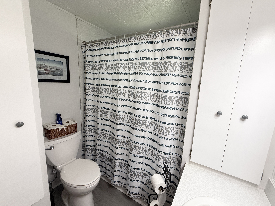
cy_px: 103
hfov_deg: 98.1
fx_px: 119
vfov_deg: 81.7
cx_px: 144
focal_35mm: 15
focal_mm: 2.22
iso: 160
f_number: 2.2
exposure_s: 1/120
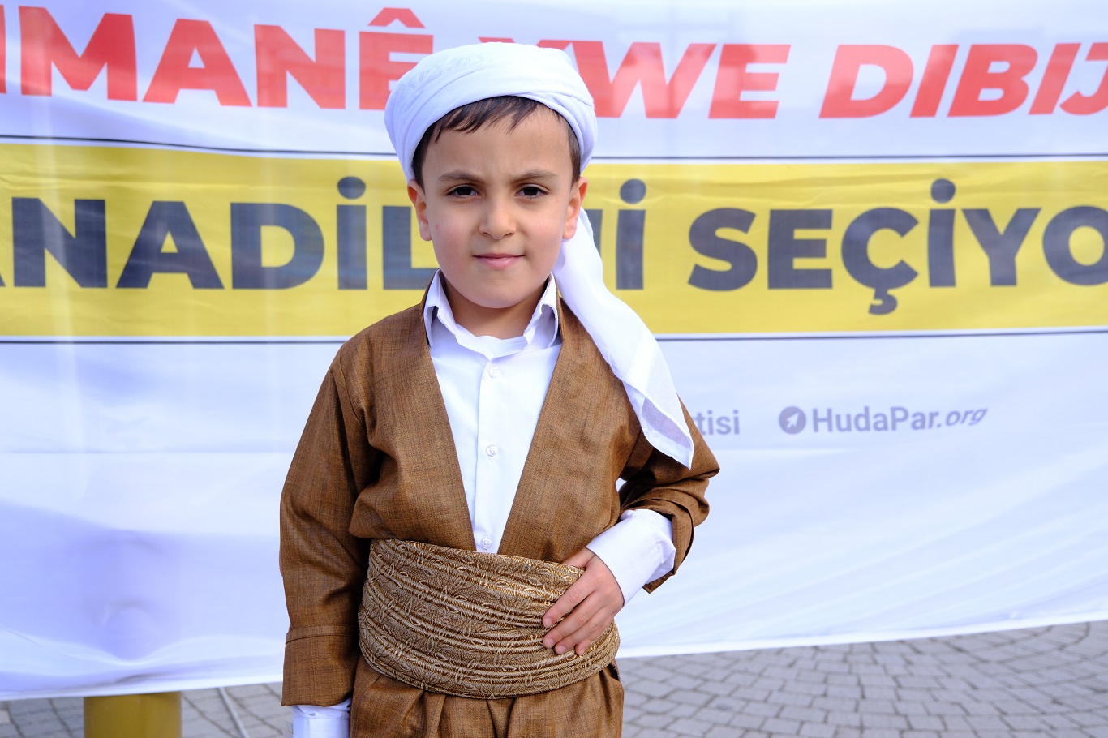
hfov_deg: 47.4
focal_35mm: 41
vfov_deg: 32.6
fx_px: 1262
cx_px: 554
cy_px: 369
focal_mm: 27.5
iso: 250
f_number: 4
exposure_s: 1/500
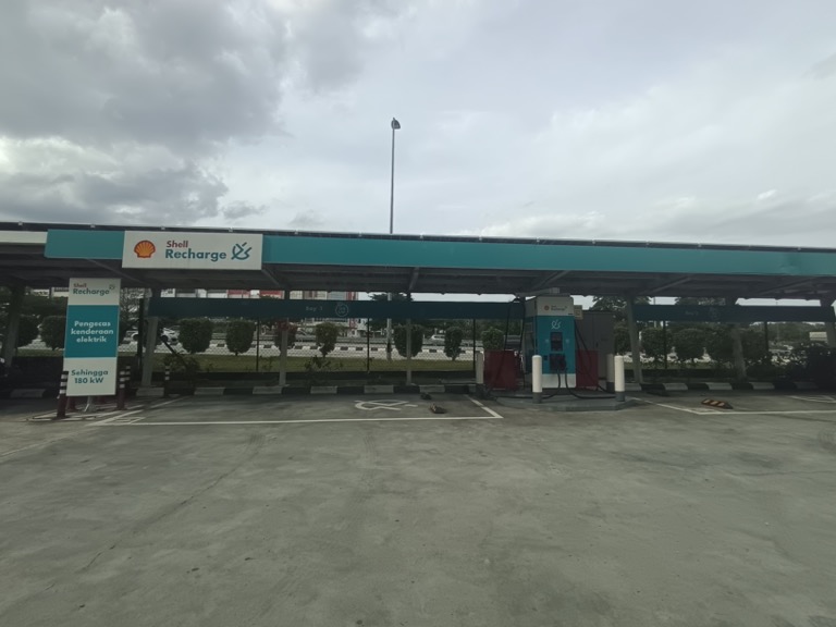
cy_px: 314
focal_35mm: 15
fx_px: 362
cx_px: 418
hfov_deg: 98.2
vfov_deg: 81.7
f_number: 2.2
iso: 62
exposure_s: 1/781
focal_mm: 1.65
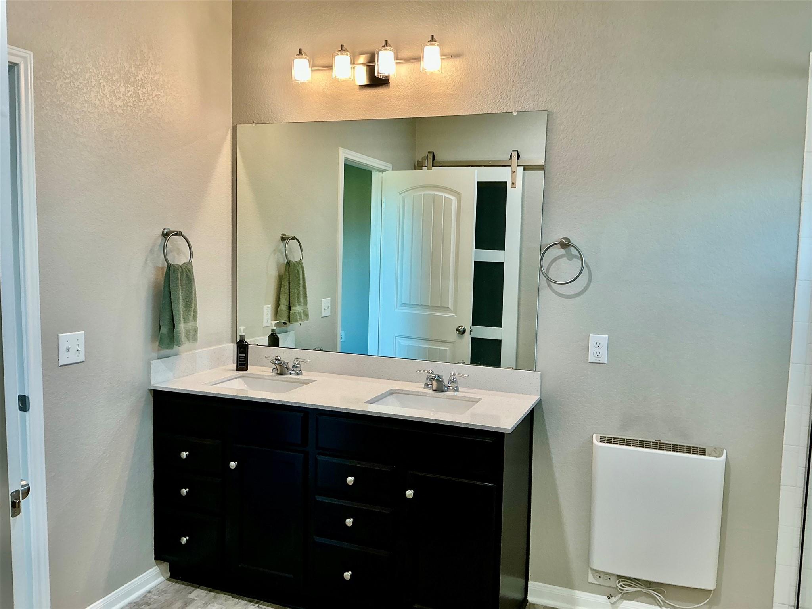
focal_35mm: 28
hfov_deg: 63.4
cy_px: 304
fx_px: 657
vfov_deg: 49.7
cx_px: 406
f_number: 1.8
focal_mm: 3
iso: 64
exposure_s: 1/60
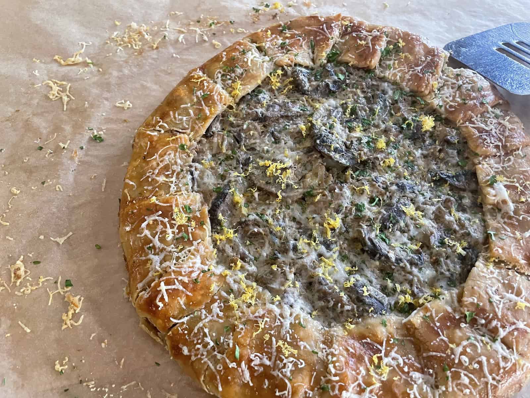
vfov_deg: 53.1
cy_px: 199
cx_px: 265
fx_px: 398
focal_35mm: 26
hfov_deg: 67.3
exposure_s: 1/60
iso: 400
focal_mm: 4.2
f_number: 1.6
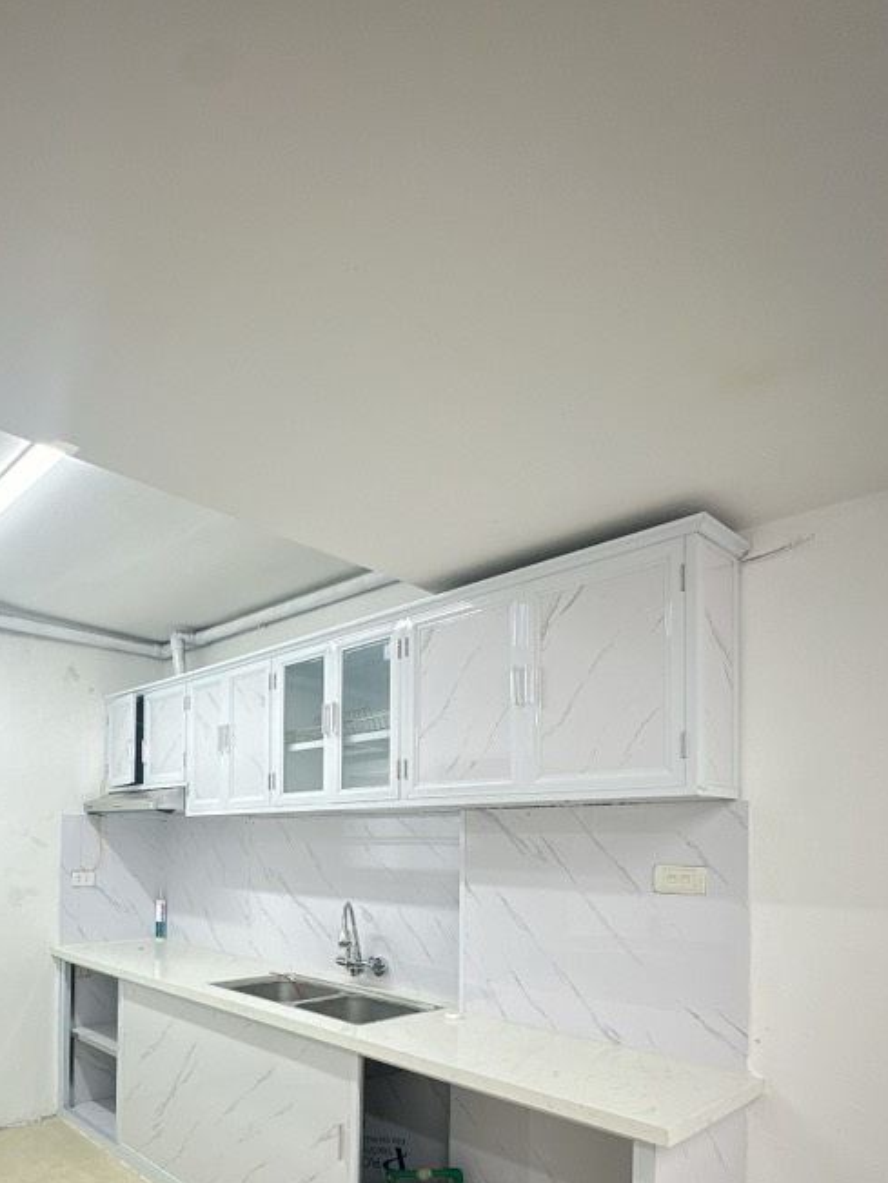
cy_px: 838
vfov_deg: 72.7
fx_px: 752
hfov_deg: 58.8
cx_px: 254
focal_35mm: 22
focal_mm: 2.22
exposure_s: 1/100
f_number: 2.2
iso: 64
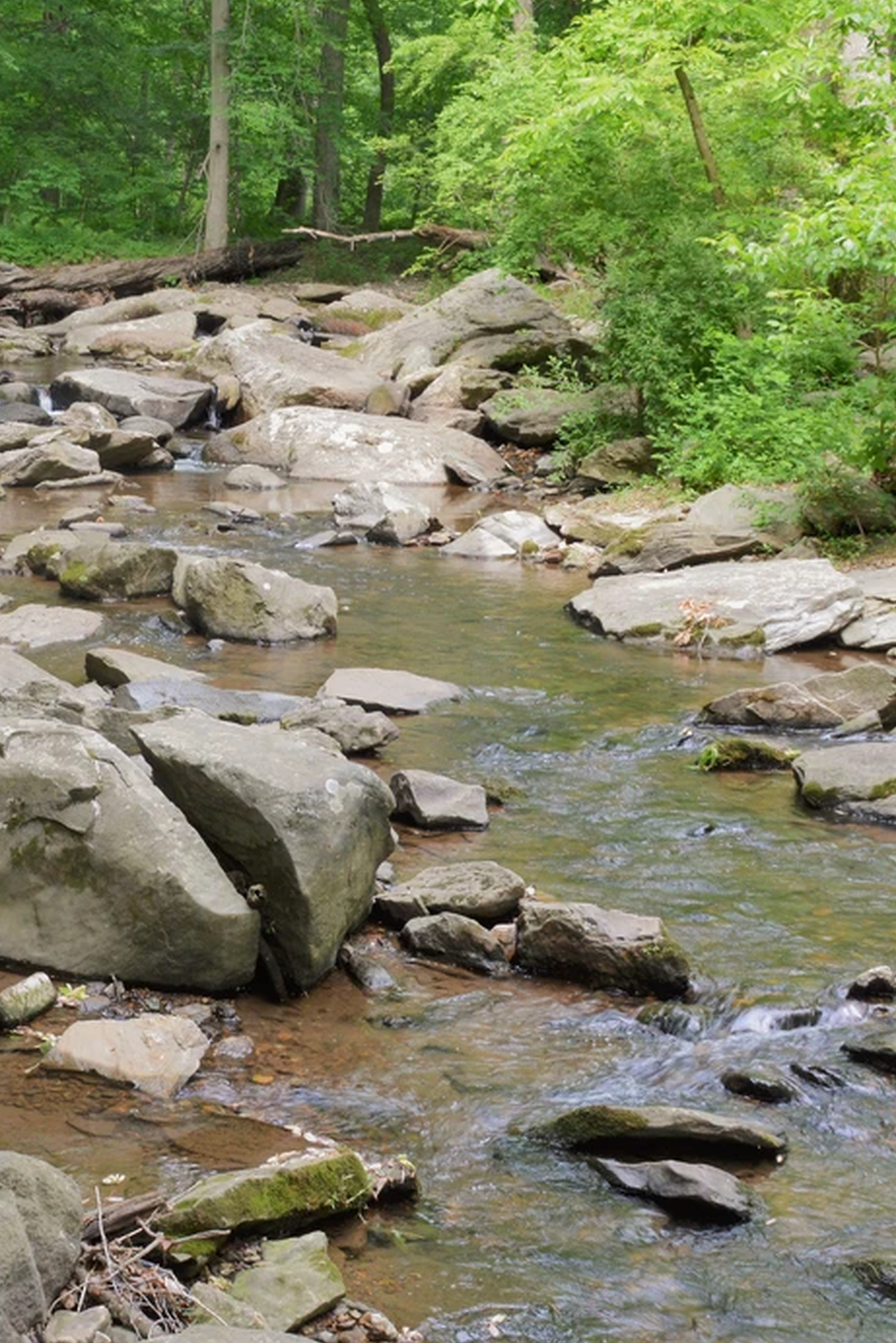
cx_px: 181
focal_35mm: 60
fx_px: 2234
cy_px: 678
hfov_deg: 22.4
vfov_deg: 33.5
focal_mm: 23
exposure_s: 1/25
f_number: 11
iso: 400
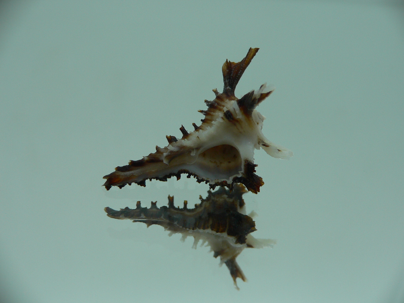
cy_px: 152
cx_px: 202
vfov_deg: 40.7
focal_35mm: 35
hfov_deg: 52.6
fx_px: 408
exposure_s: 1/80
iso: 80
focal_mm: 4.6
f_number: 2.8
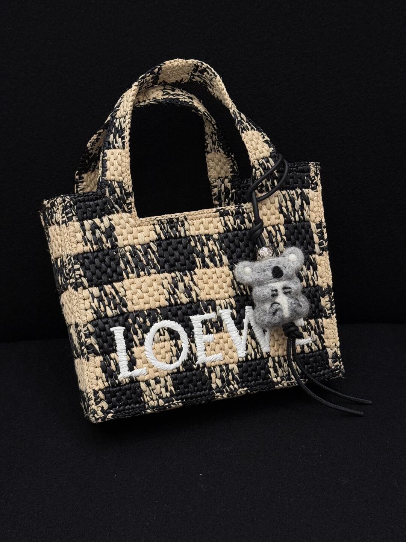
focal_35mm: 48
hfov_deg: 30.3
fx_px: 751
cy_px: 271
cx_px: 203
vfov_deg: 39.7
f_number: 1.78
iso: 50
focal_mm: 6.76
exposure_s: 1/73
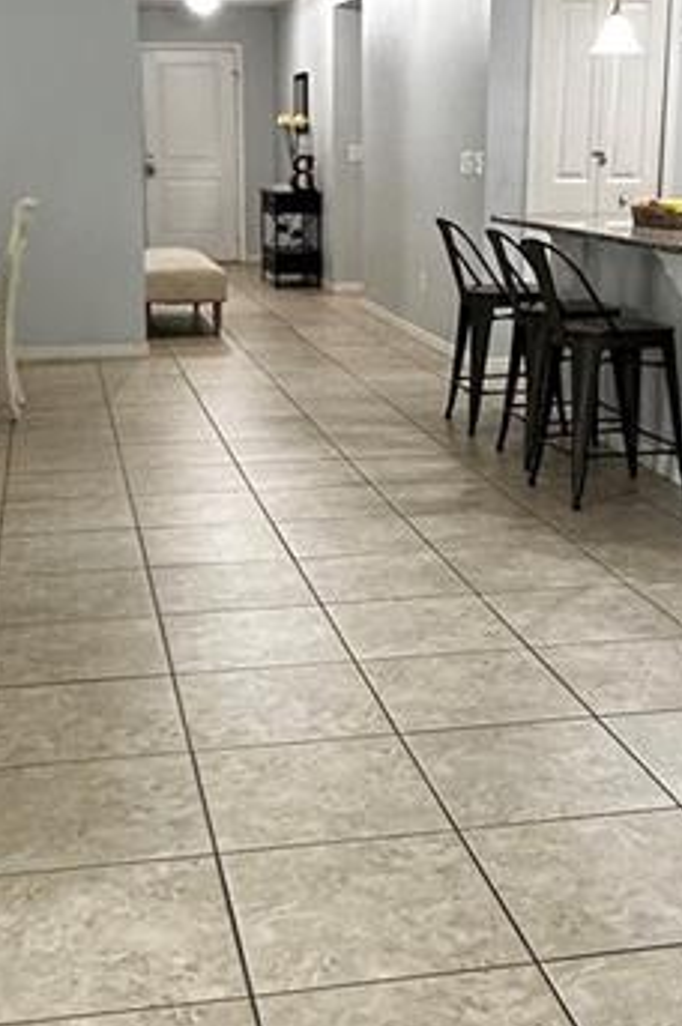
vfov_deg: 38.8
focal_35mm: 51
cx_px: 323
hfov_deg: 26.4
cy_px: 446
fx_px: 1452
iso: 250
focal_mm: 2.22
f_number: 2.2
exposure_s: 1/60
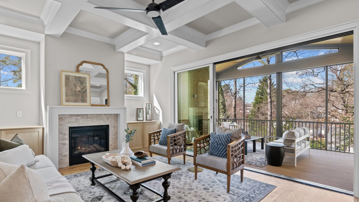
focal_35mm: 18
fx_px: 171
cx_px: 160
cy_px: 118
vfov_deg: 60.6
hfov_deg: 92.3
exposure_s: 1/5
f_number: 7.1
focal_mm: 15
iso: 400
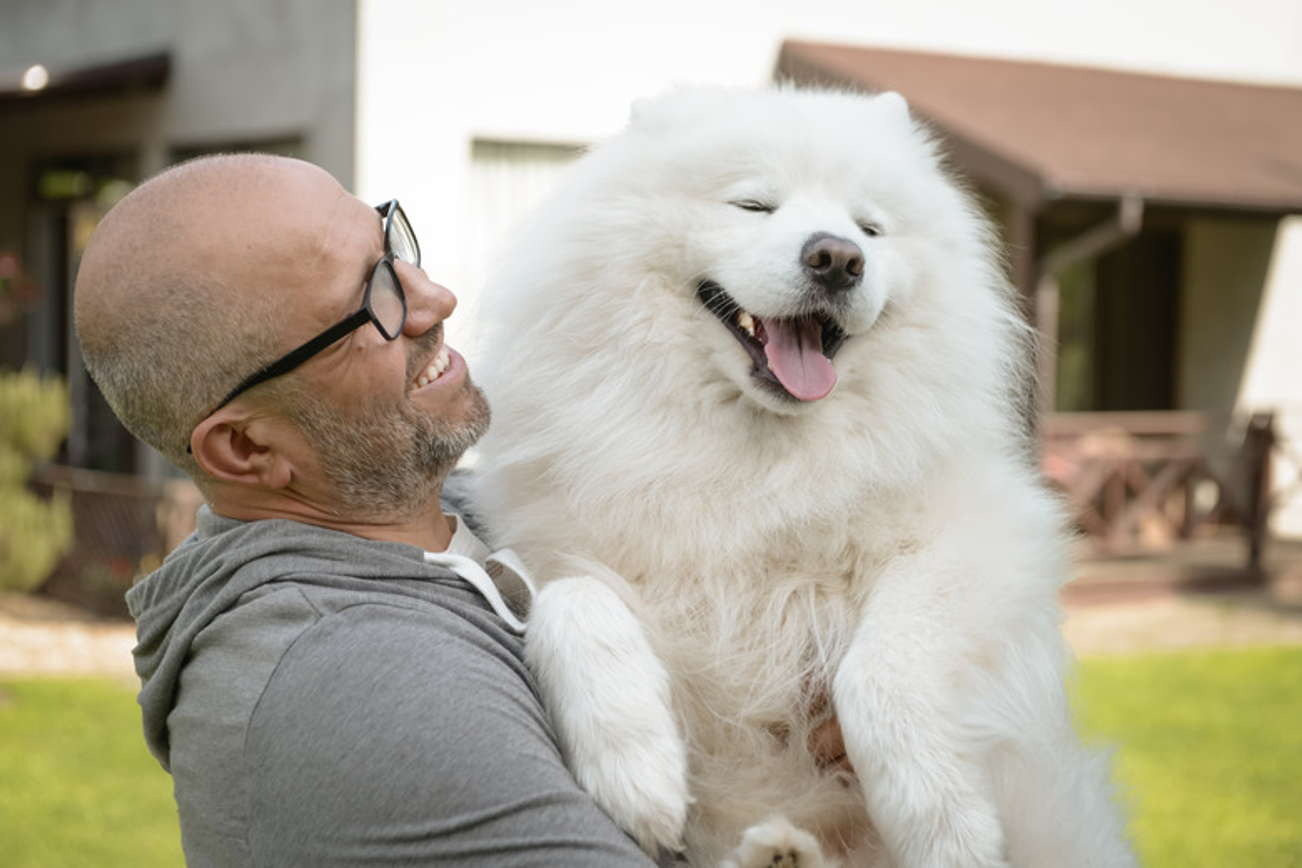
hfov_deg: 28.8
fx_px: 2531
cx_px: 651
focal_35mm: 70
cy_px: 434
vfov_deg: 19.5
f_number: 5
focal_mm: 70
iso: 100
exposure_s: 1/250
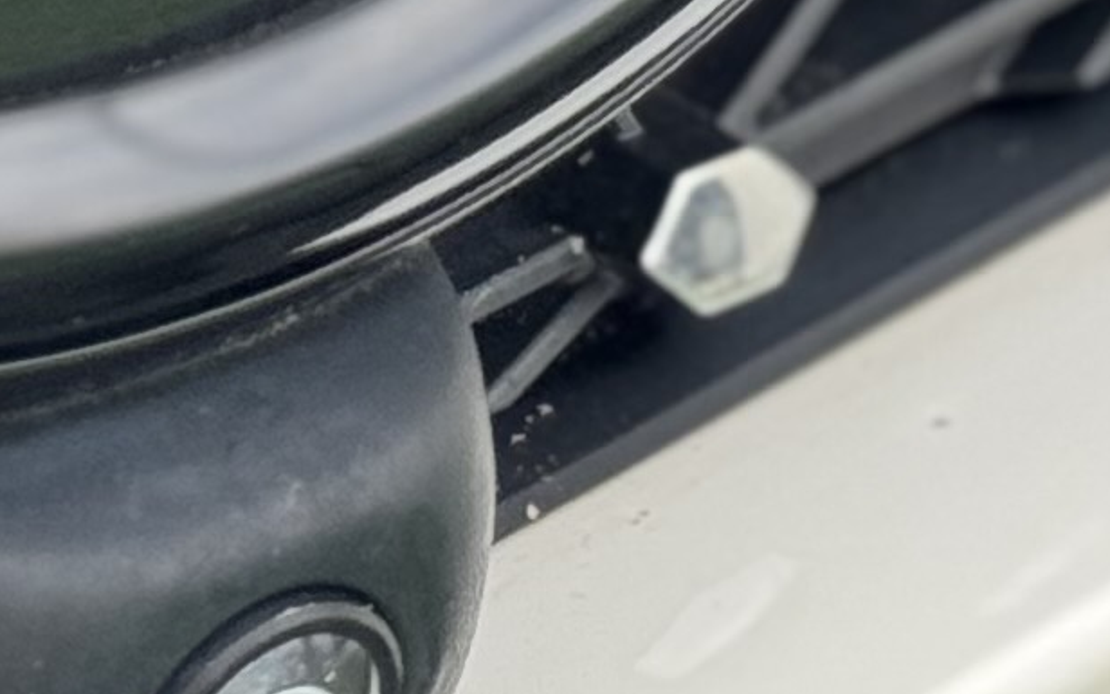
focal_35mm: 333
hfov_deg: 6.3
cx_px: -232
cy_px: -1673
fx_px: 10074
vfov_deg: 3.8
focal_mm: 6.76
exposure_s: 1/121
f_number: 1.78
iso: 80
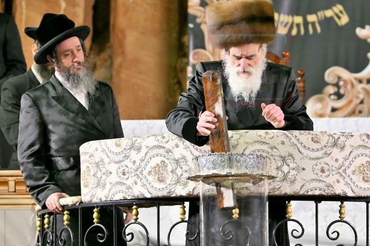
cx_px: 253
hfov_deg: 10.0
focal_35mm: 206
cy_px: 77
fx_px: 2116
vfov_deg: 6.7
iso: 400
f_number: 2.8
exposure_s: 1/250
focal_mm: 95
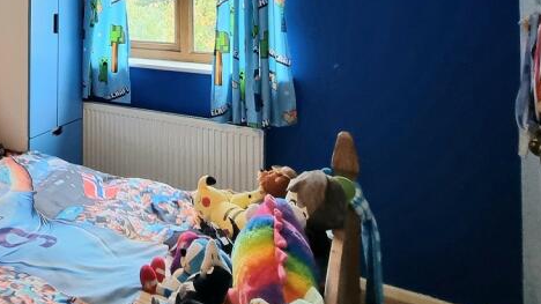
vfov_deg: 33.1
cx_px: 10
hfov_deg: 51.4
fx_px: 445
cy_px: -30
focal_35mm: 31
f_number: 2.2
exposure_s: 1/50
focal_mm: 2.2
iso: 250
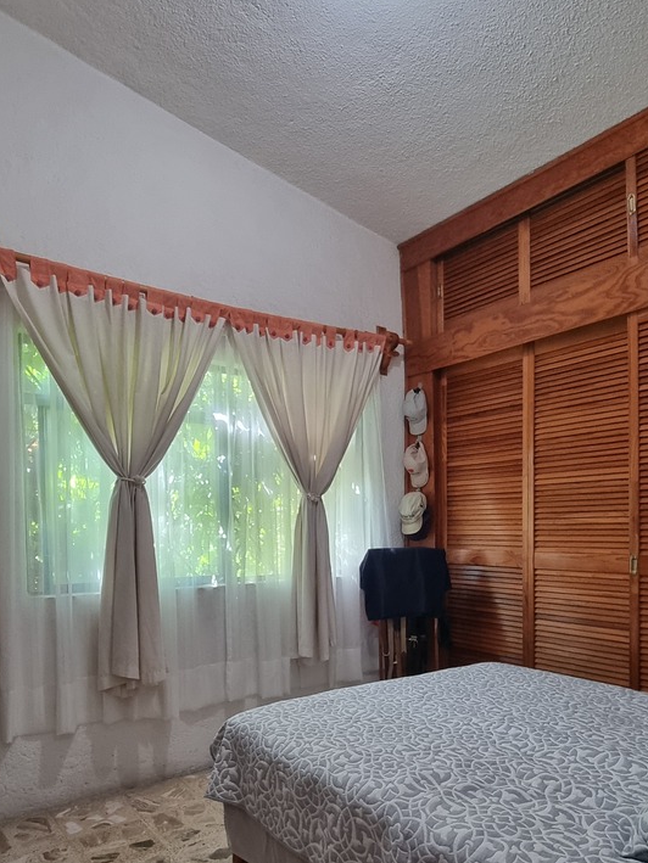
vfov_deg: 75.0
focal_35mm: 22
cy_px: 540
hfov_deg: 61.0
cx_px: 303
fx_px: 549
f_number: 2.2
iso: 320
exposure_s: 1/60
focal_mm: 2.2
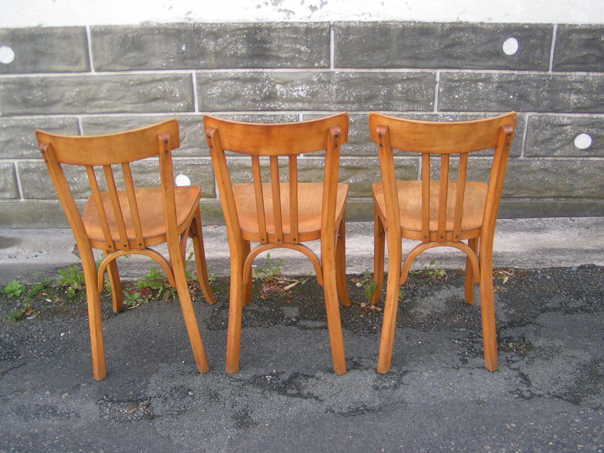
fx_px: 663
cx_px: 302
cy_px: 226
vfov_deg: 37.7
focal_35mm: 38
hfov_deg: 49.0
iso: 50
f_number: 2.8
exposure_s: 1/320
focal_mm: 5.8
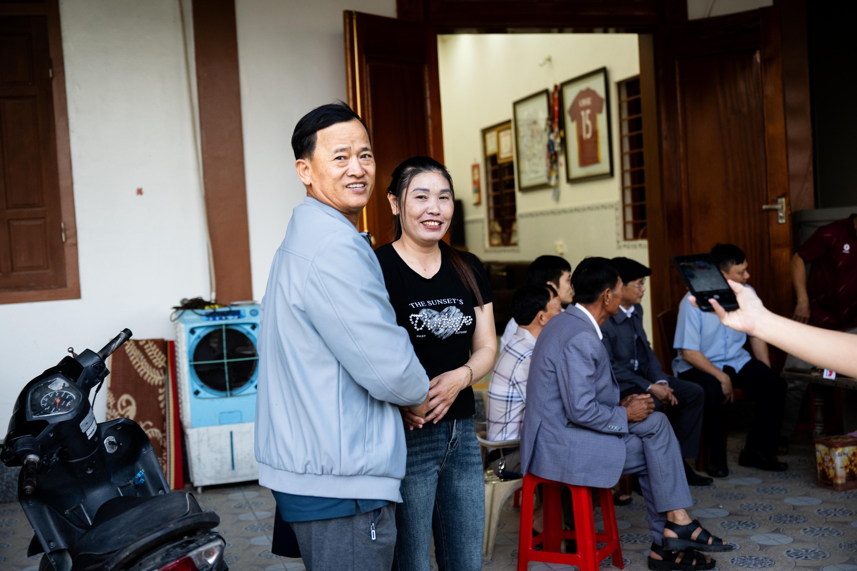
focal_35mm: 45
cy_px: 286
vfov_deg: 29.9
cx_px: 428
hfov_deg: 43.6
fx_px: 1071
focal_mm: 45
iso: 800
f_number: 3.2
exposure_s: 1/200
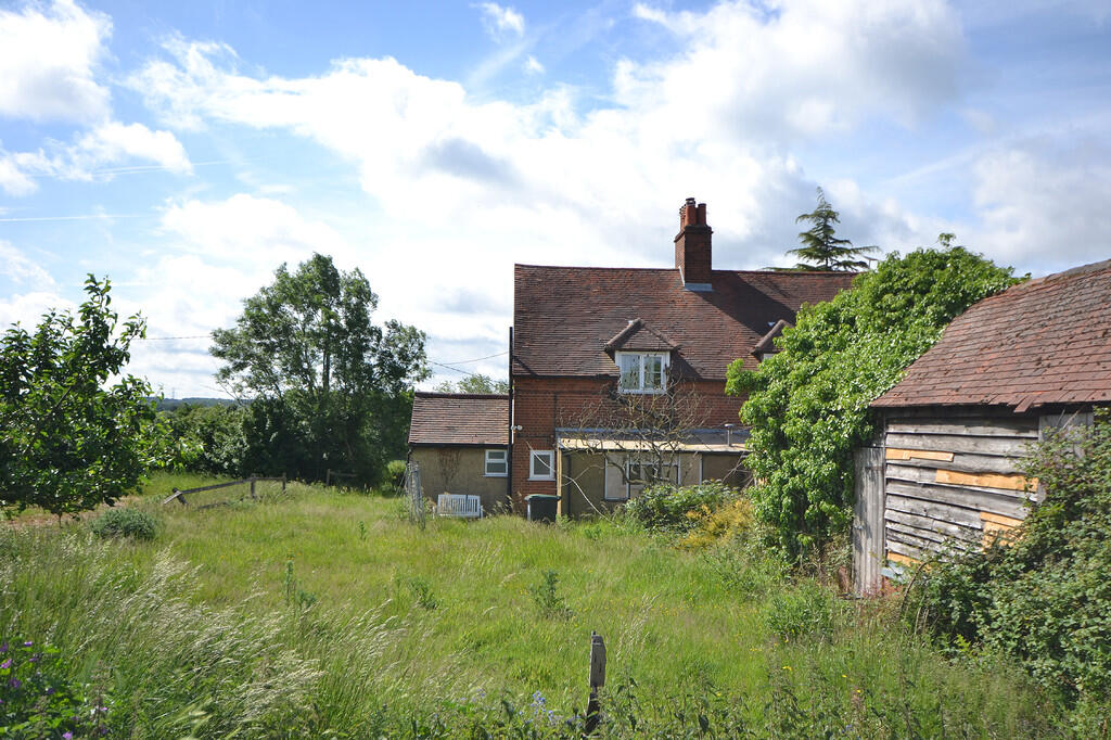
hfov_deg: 61.9
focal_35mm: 30
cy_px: 370
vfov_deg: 43.6
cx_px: 556
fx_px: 925
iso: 100
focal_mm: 20
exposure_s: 1/200
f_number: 7.1
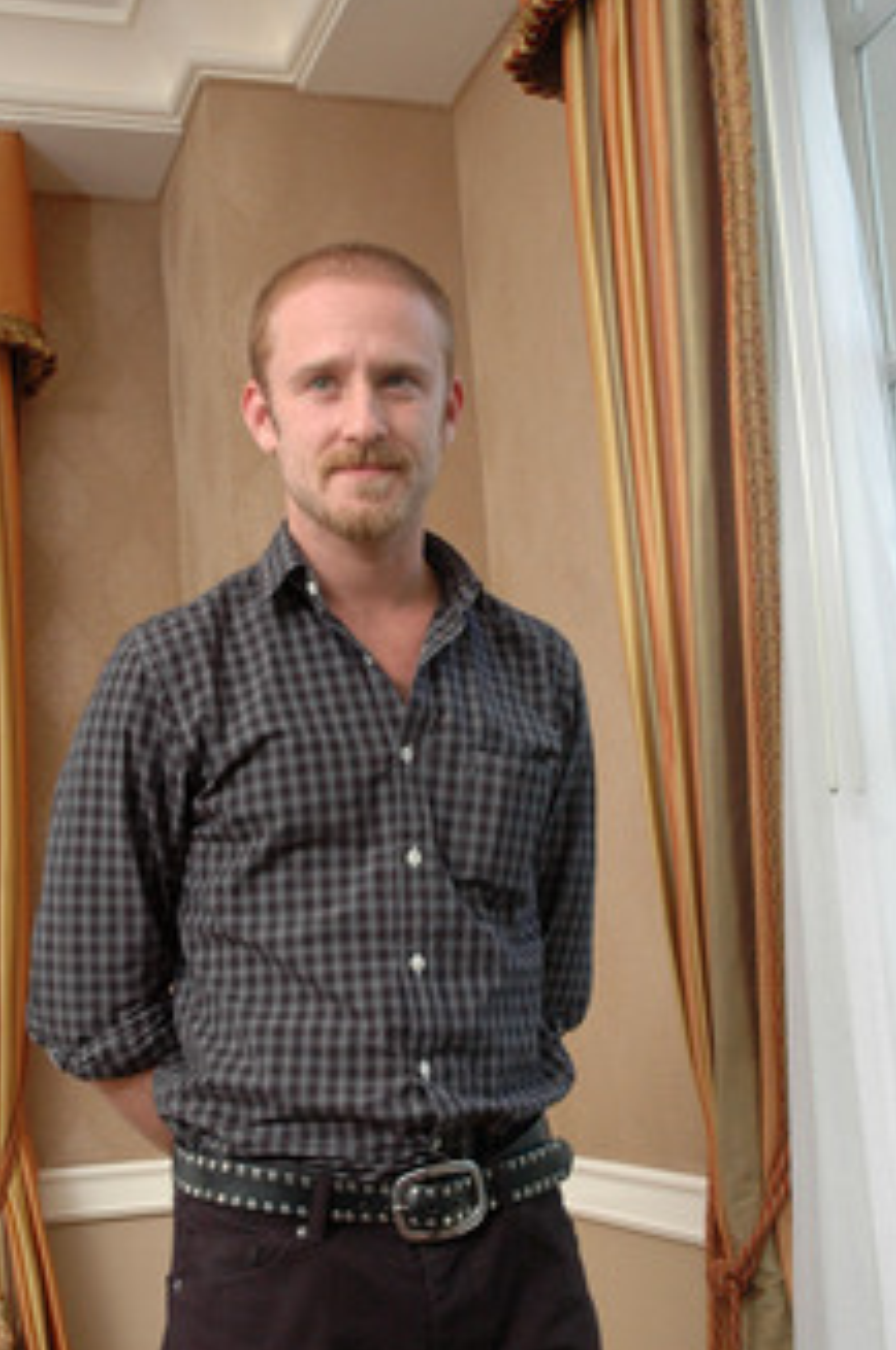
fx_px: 1858
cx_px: 376
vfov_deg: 39.8
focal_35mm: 50
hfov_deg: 27.1
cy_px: 805
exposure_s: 1/200
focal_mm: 27
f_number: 6.3
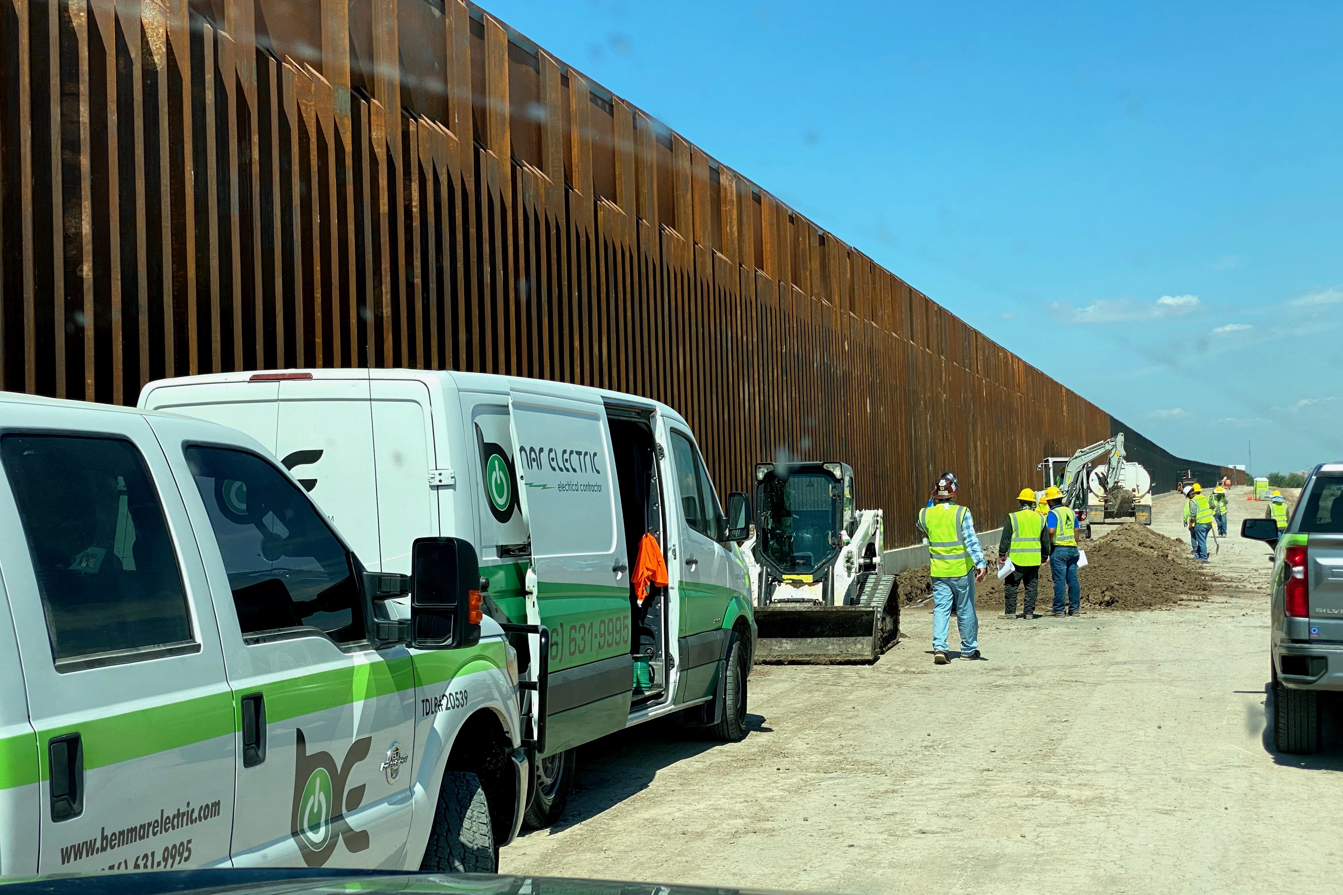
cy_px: 413
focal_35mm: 55
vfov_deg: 24.6
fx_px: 2052
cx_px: 665
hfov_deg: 36.2
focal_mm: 6
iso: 20
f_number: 2
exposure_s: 1/1170
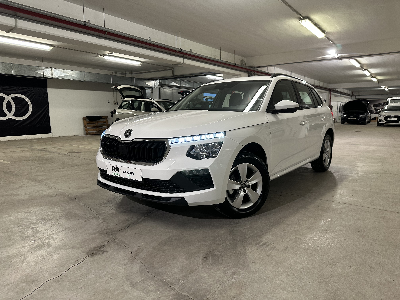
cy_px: 150
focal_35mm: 24
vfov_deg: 56.8
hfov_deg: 71.6
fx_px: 277
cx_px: 200
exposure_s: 1/50
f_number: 1.78
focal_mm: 6.86
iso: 200
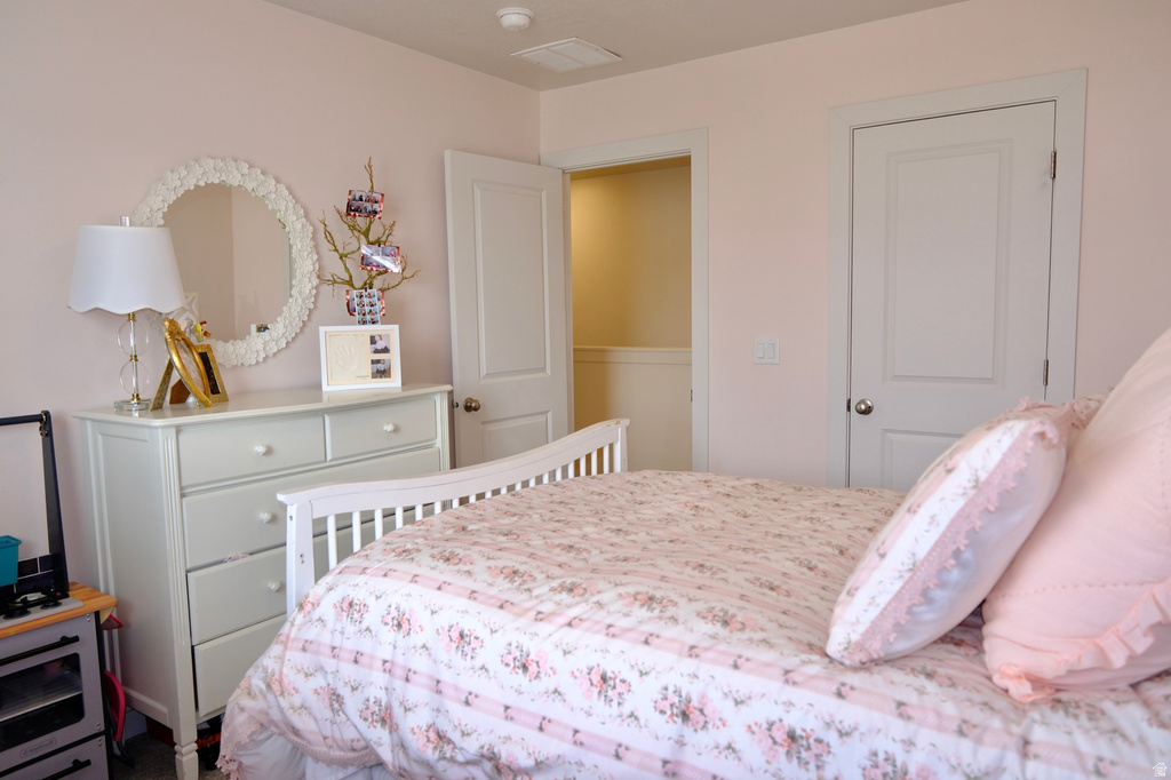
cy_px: 390
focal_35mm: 24
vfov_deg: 53.1
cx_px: 586
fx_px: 780
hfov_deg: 73.8
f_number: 2.8
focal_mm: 16
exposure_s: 1/100
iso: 320
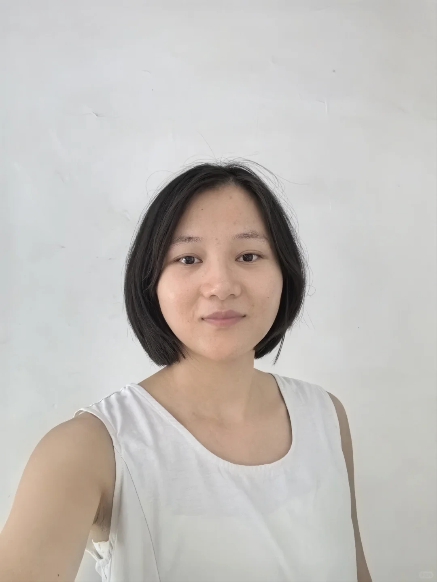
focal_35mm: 27
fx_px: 454
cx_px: 218
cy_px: 291
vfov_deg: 65.3
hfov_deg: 51.4
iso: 500
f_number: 2.4
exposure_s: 1/33.3
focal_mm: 2.7
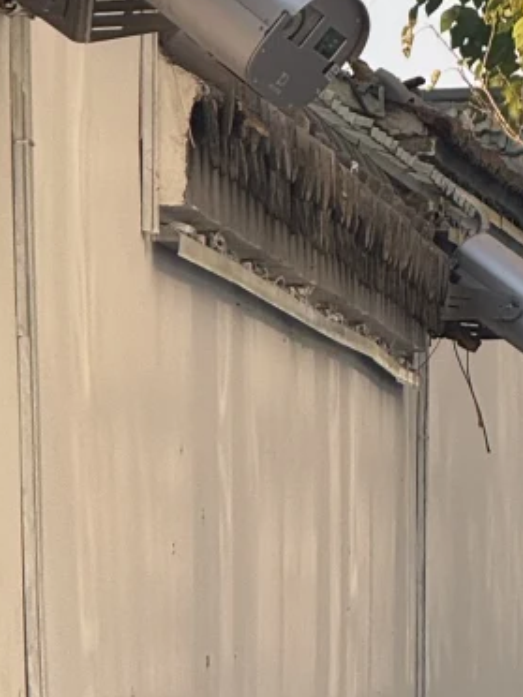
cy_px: -141
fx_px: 9367
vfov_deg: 4.3
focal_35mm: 465
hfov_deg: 3.2
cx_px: 969
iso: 50
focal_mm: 15.66
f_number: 2.8
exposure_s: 1/504
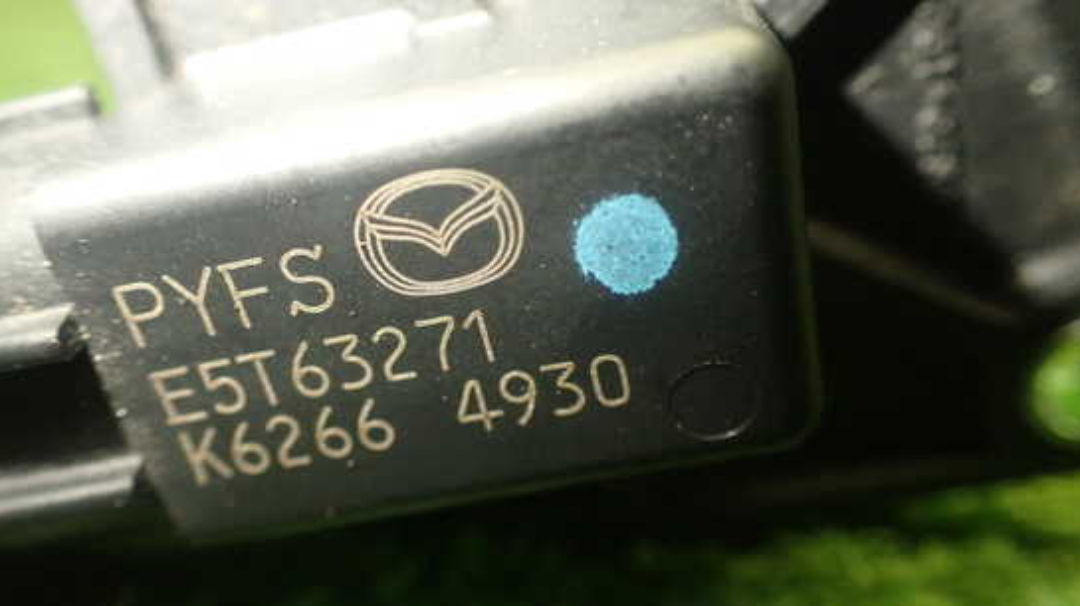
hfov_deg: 55.2
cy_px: 319
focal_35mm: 36
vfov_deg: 32.8
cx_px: 495
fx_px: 1030
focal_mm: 5.4
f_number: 2.3
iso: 800
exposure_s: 1/80
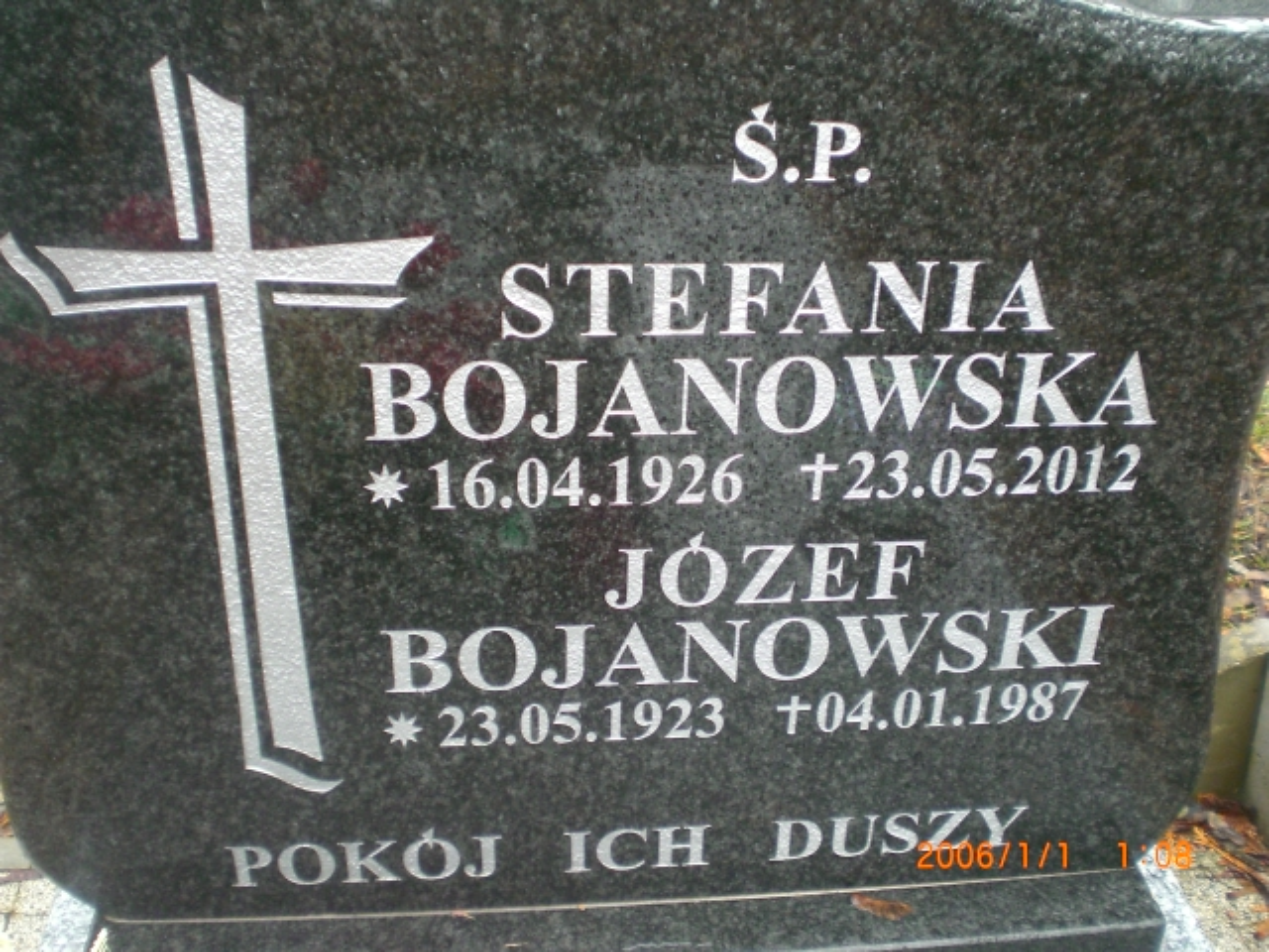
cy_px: 476
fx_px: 1393
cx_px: 634
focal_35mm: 38
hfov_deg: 49.0
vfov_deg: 37.7
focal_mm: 6.3
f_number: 3.1
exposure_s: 1/40
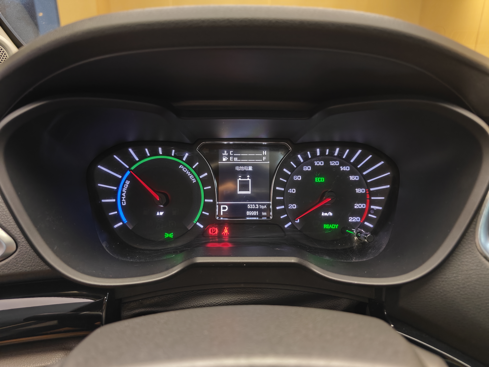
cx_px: 244
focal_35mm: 23
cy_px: 184
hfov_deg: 73.9
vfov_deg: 58.9
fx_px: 325
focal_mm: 8.7
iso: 2500
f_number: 1.9
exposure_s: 1/25
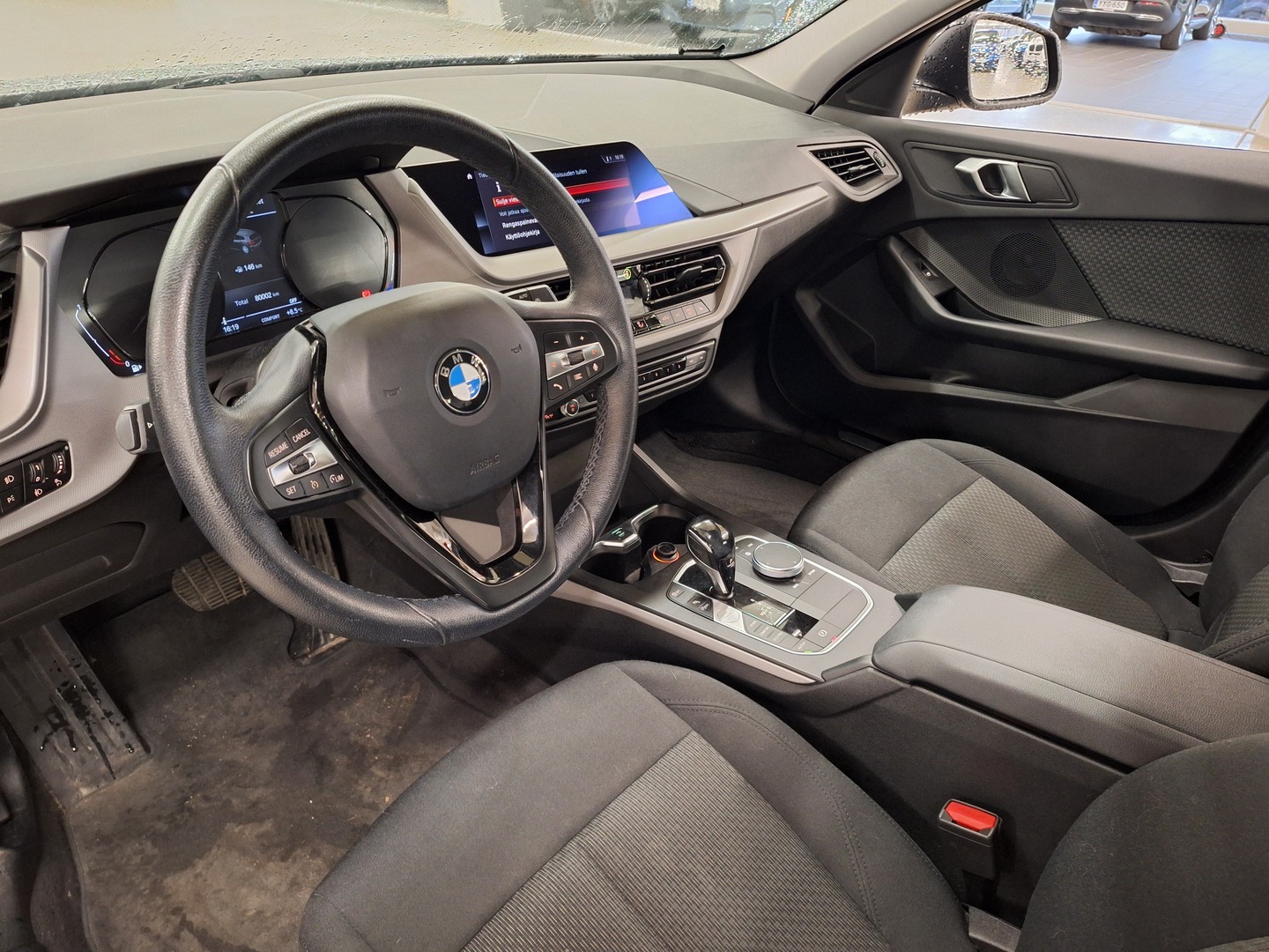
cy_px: 476
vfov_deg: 58.9
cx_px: 634
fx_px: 843
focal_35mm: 23
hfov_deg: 73.9
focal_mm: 5.54
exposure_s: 1/20
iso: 640
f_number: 1.8
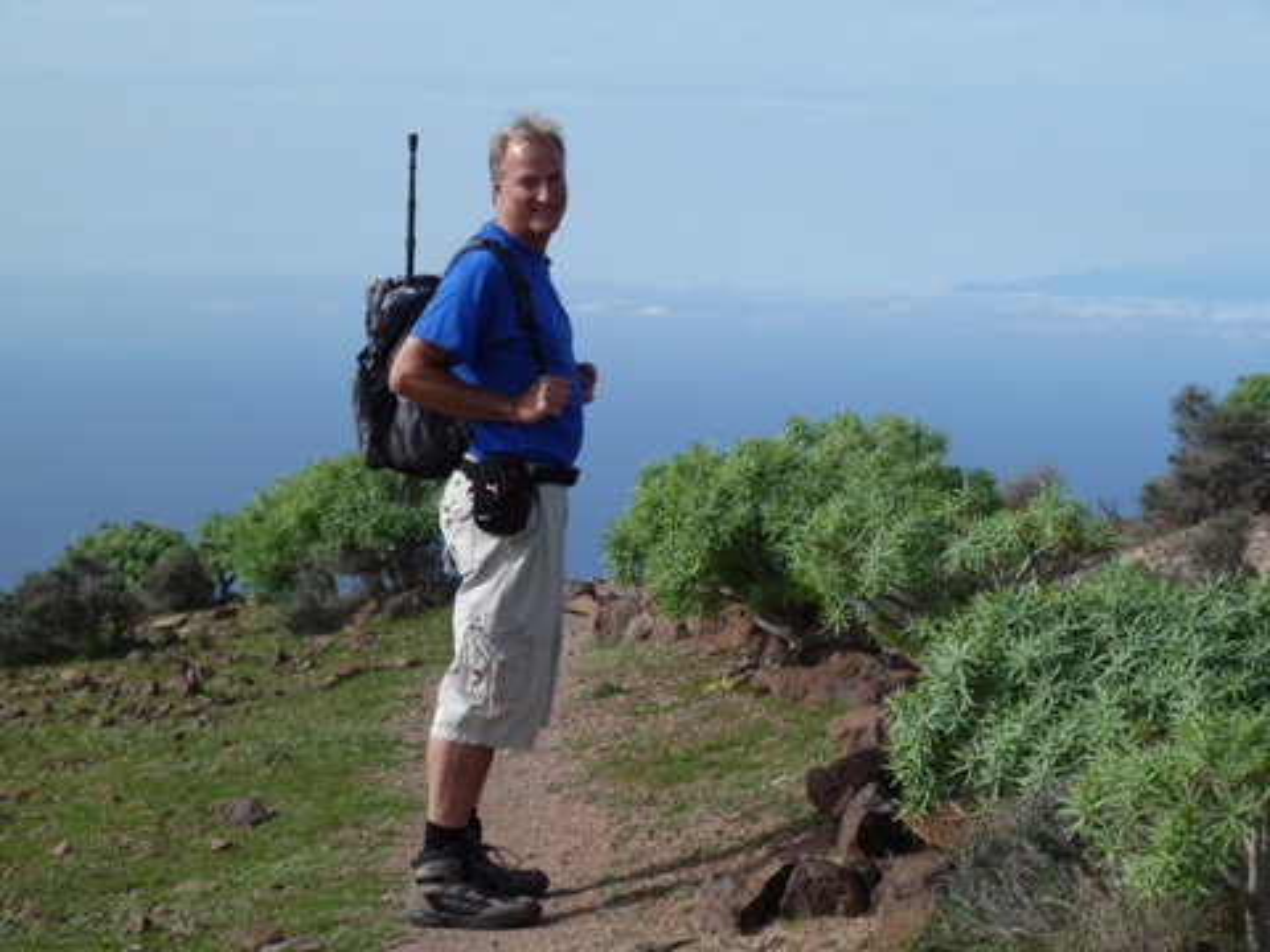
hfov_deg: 18.9
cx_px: 635
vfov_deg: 14.2
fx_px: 3816
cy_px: 476
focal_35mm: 104
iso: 80
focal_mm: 17
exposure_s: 1/500
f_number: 5
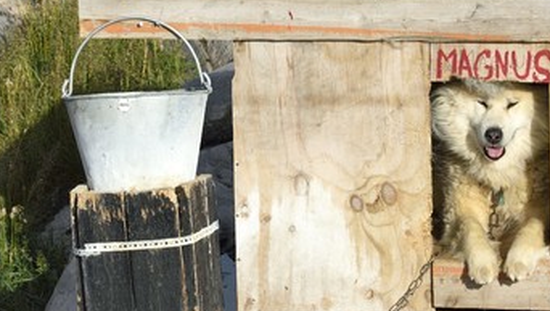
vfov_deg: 4.7
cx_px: 326
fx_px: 3751
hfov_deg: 8.4
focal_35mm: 257
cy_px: 129
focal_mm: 200
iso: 200
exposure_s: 1/320
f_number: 13
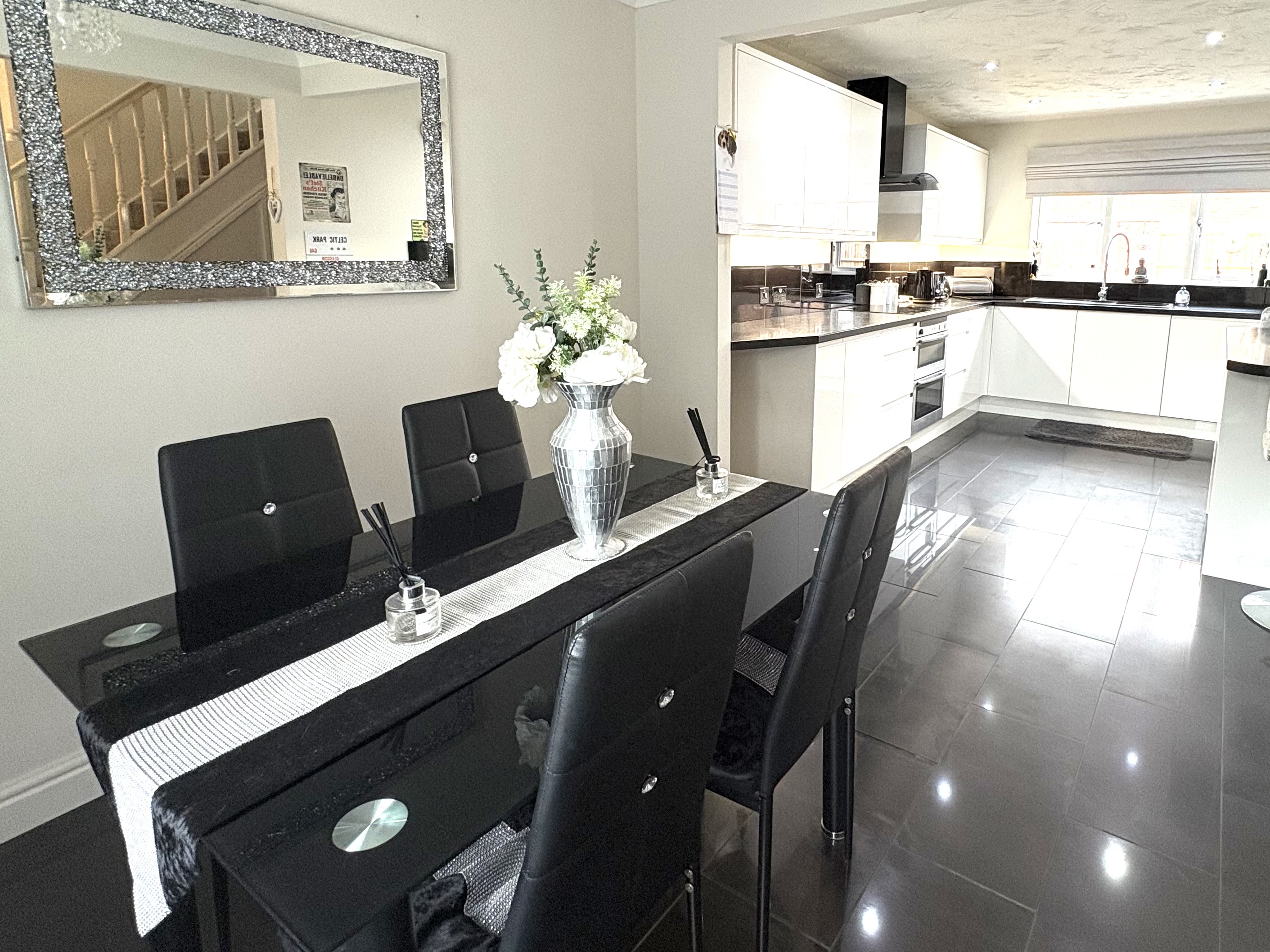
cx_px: 735
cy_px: 380
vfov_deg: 65.4
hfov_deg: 81.1
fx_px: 734
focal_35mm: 20
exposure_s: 1/50
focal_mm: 2.22
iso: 200
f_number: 2.2
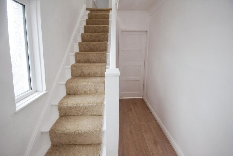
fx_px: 97
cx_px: 116
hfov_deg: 100.4
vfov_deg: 77.3
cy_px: 78
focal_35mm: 15
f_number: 4.5
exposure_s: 1/80
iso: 400
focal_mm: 10
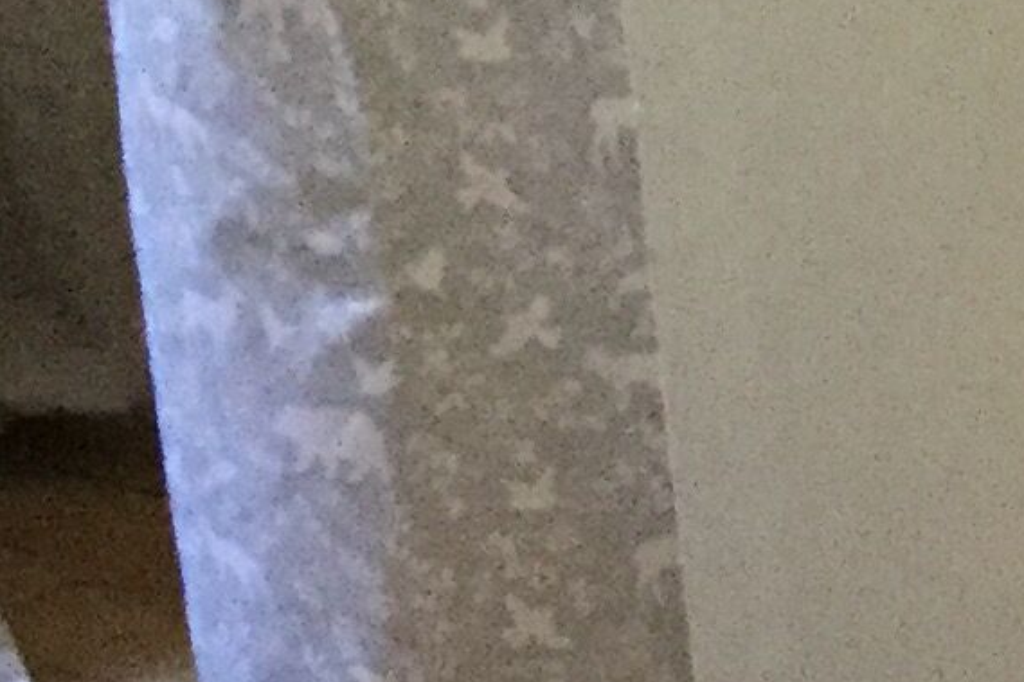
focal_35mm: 185
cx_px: 2242
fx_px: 5260
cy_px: 92
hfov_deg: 10.0
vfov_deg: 7.4
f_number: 2.4
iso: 250
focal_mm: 3.3
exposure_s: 1/30
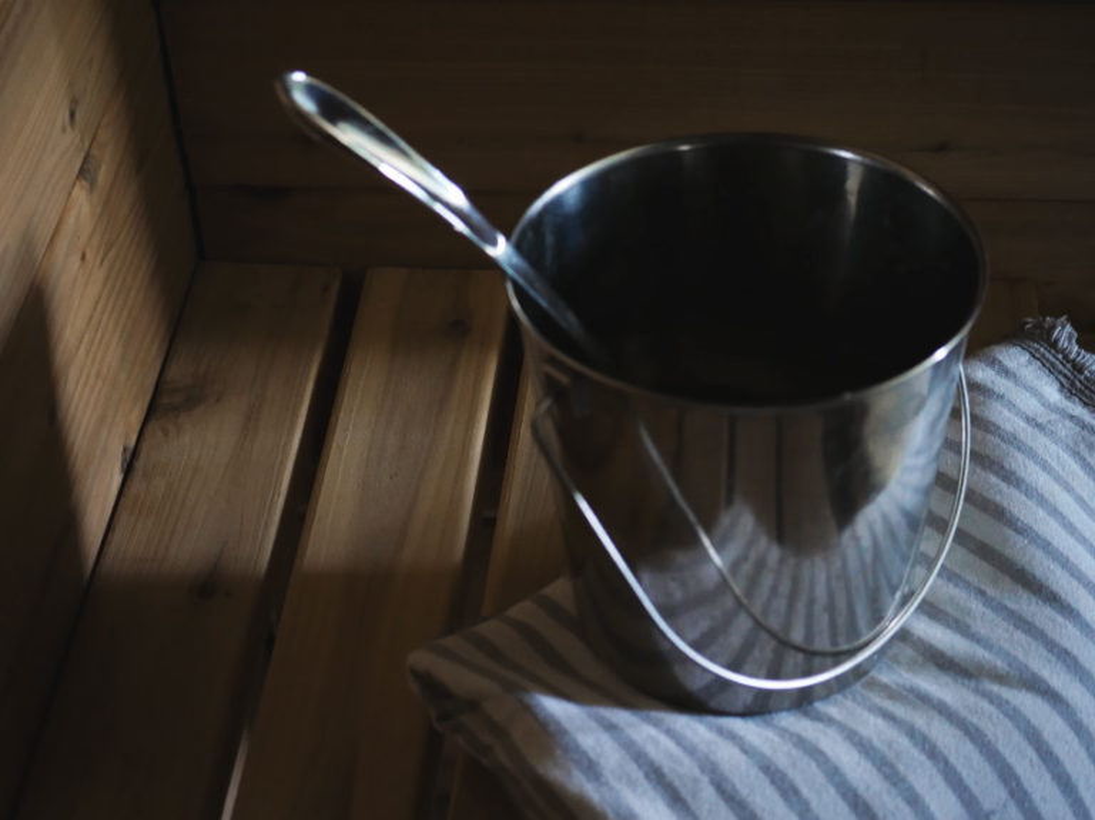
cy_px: 410
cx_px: 548
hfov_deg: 27.8
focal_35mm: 70
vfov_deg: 21.0
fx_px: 2213
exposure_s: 1/13
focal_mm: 35
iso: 640
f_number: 2.8
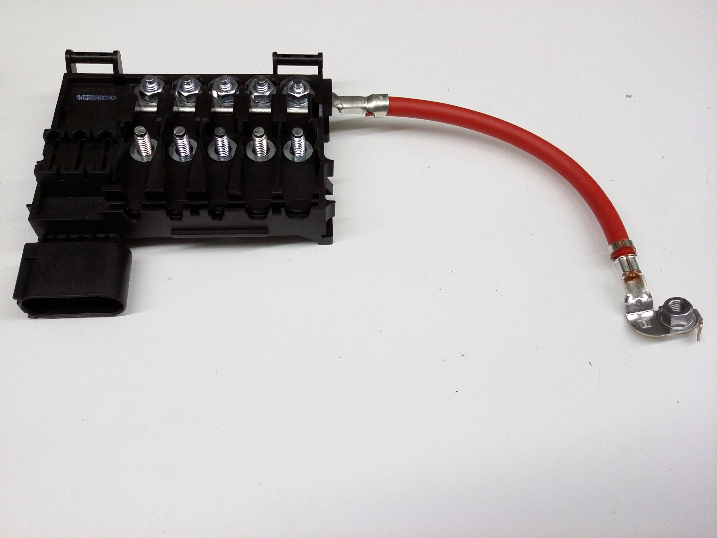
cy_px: 269
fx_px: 663
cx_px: 358
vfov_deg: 44.2
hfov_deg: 56.8
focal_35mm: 32
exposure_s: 1/20
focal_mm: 3.4
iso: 160
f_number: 2.4
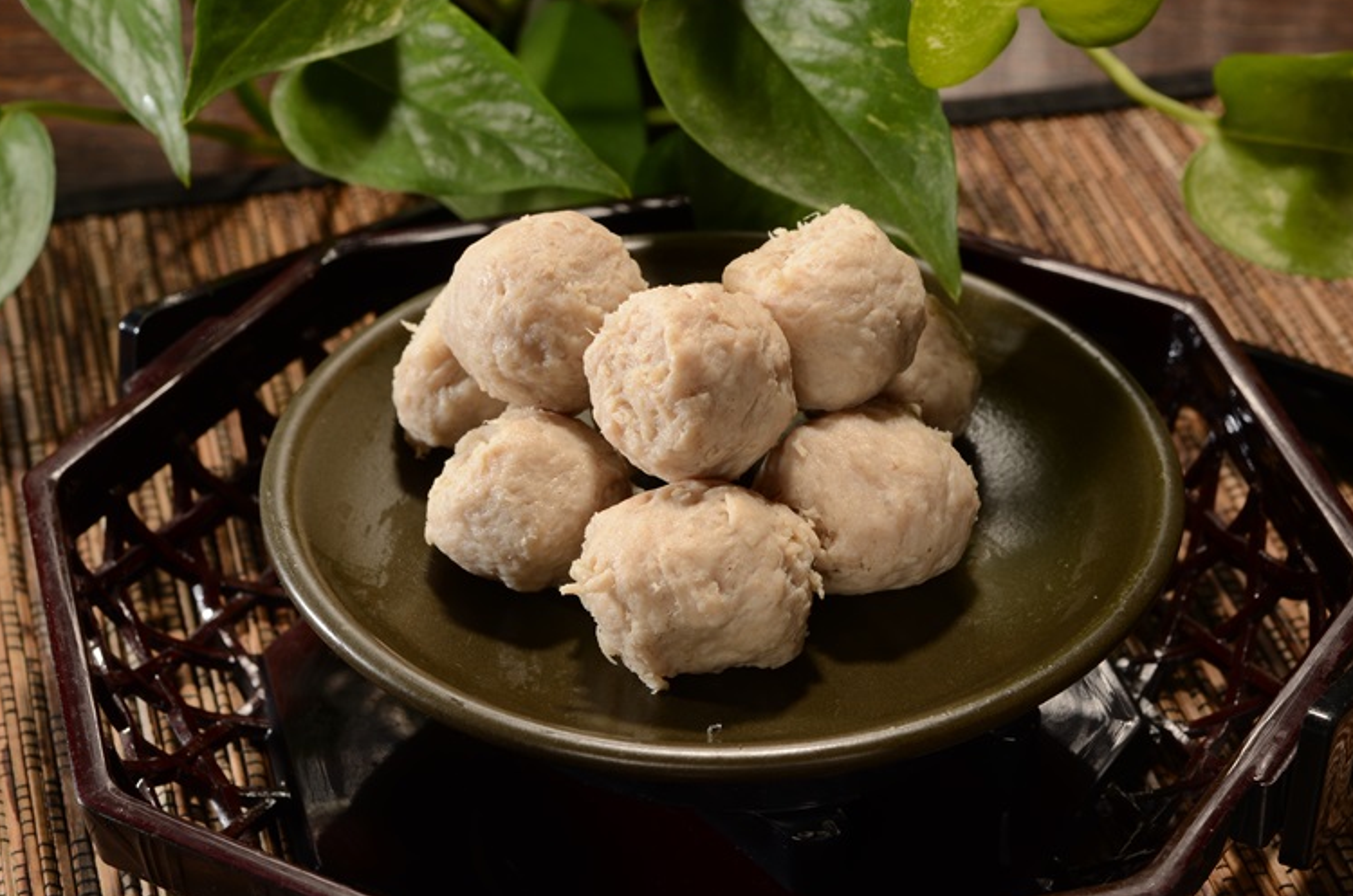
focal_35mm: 96
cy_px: 429
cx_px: 666
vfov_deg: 14.2
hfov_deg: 21.3
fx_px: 3601
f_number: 10
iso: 100
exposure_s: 1/80
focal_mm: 60
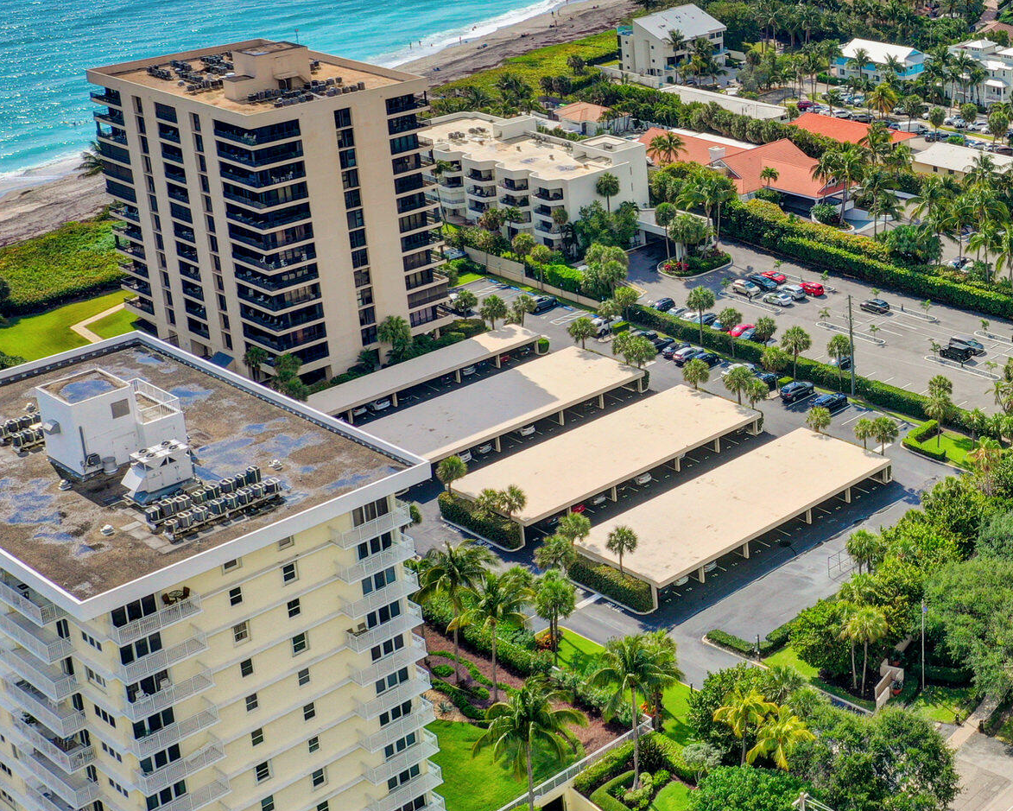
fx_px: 1679
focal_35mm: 56
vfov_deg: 26.7
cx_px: 1035
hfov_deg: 30.9
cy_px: 166
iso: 100
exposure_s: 1/640
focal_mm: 10.3
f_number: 6.3
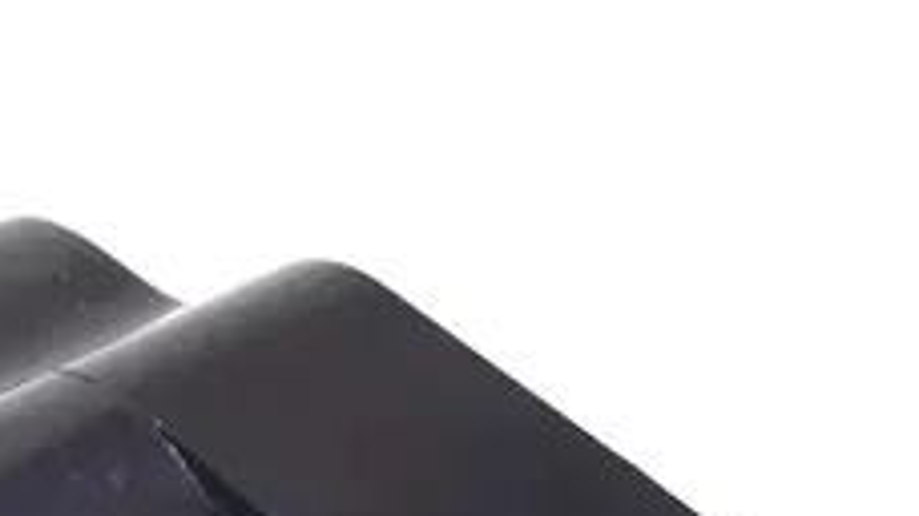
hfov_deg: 20.8
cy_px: 609
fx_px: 2460
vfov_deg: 11.7
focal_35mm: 101
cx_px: 149
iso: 80
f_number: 2.8
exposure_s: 1/80
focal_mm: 5.5
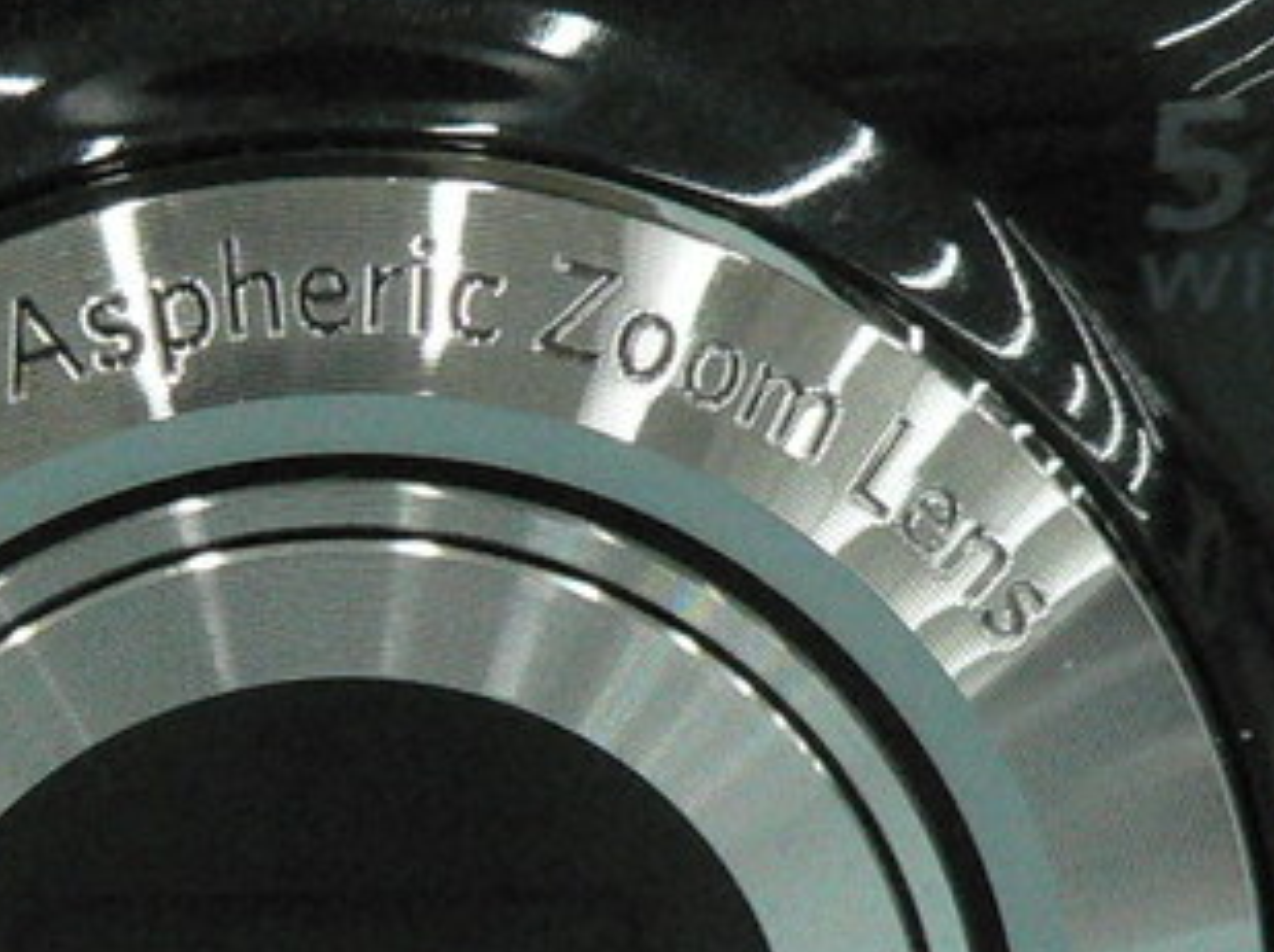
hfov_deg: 13.6
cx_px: -412
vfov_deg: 10.5
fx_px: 5147
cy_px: 940
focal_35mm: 140
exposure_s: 1/80
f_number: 4.5
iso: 400
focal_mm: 6
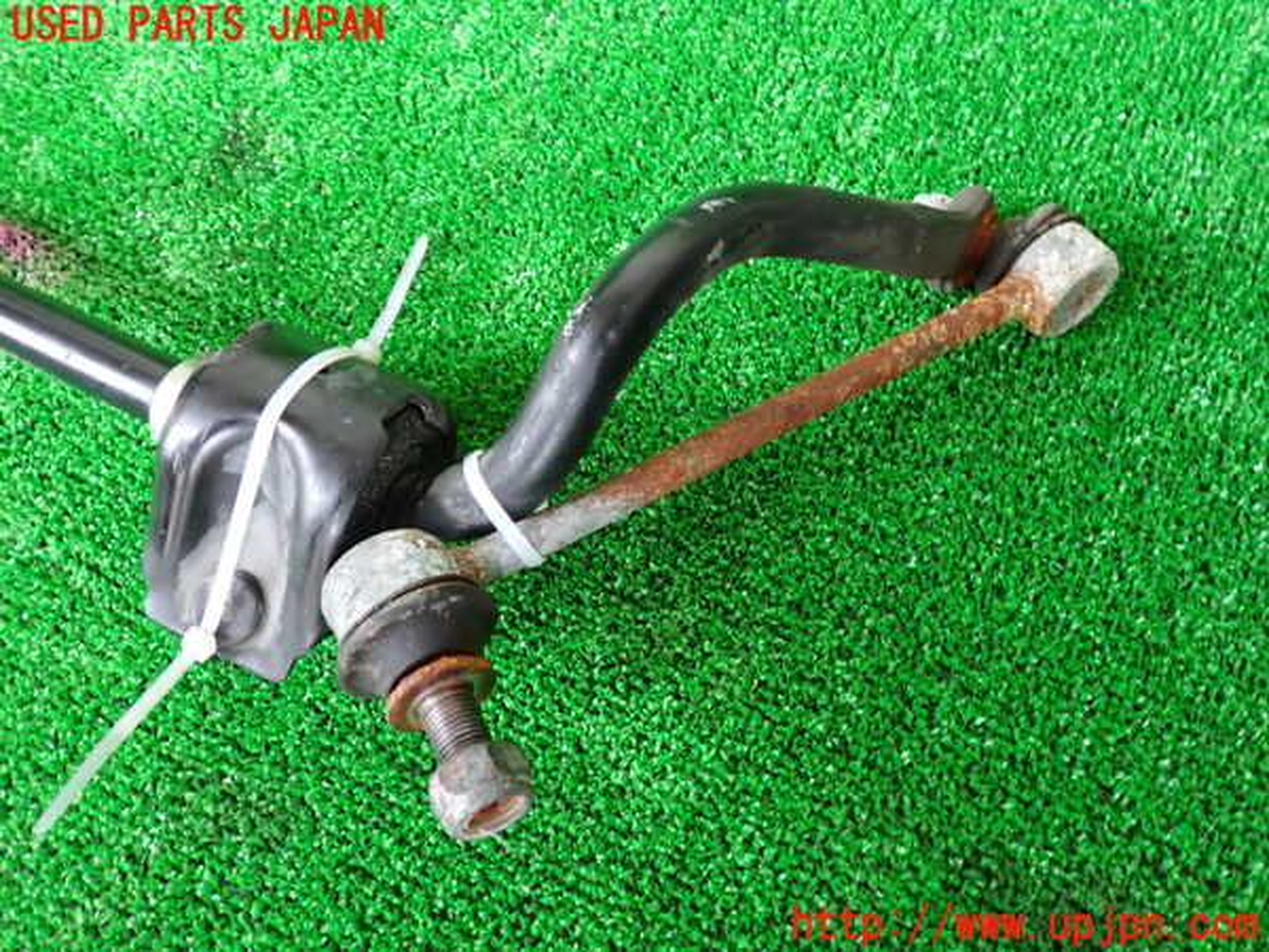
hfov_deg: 60.0
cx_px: 634
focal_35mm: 30
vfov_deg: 46.8
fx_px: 1100
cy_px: 476
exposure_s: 1/40
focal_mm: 5.4
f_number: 2.3
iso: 1000
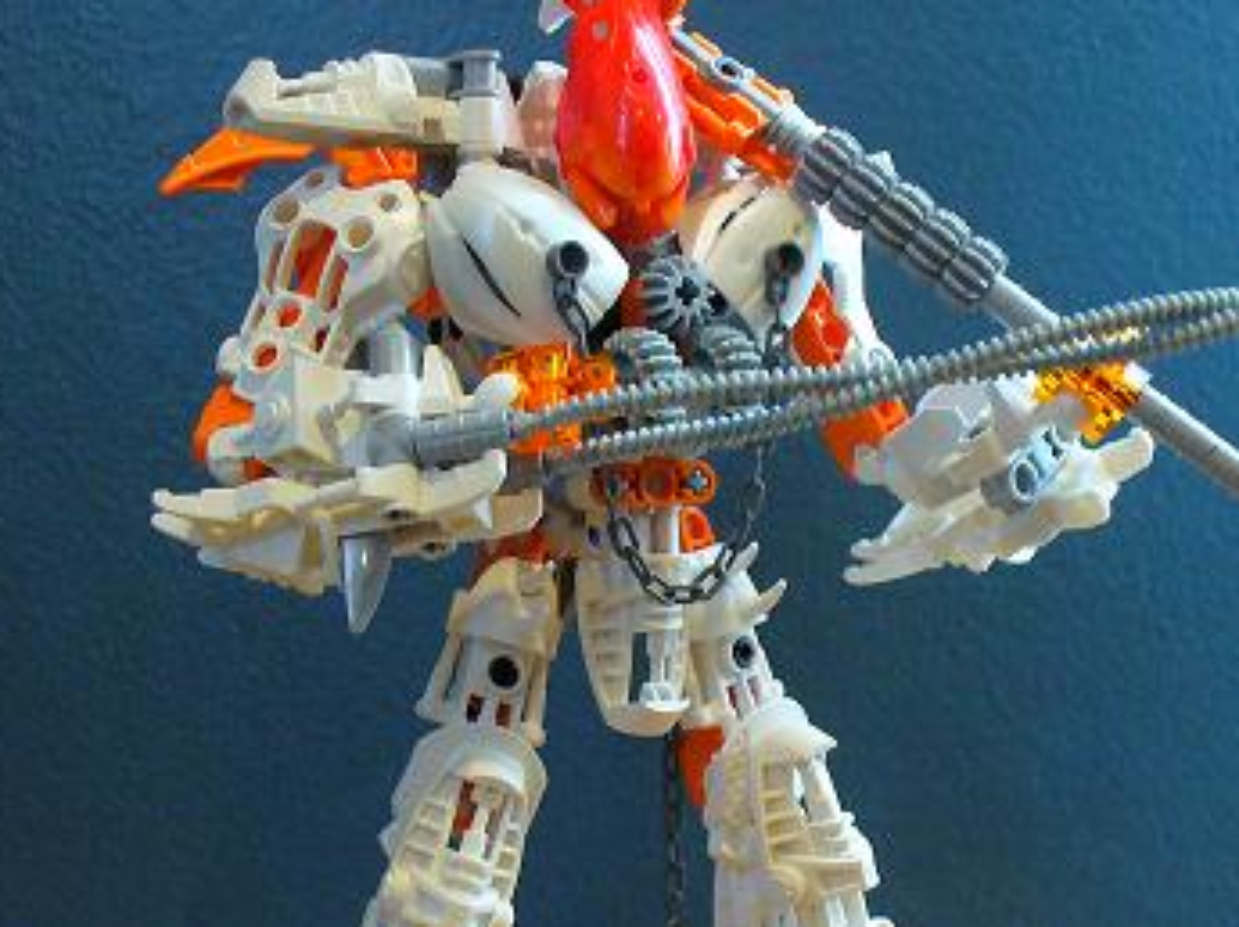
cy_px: 575
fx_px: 2789
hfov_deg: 25.0
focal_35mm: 78
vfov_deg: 18.8
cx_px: 664
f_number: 2.9
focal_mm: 7
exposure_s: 1/15
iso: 200
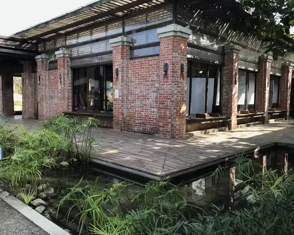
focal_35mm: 30
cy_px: 118
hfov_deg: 58.8
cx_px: 152
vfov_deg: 48.5
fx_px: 261
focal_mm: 3.99
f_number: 1.8
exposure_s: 1/352
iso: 20
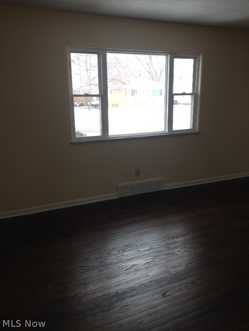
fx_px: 336
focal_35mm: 35
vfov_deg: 52.6
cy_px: 166
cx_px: 124
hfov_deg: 40.7
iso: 50
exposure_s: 1/60
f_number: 2.4
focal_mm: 4.28
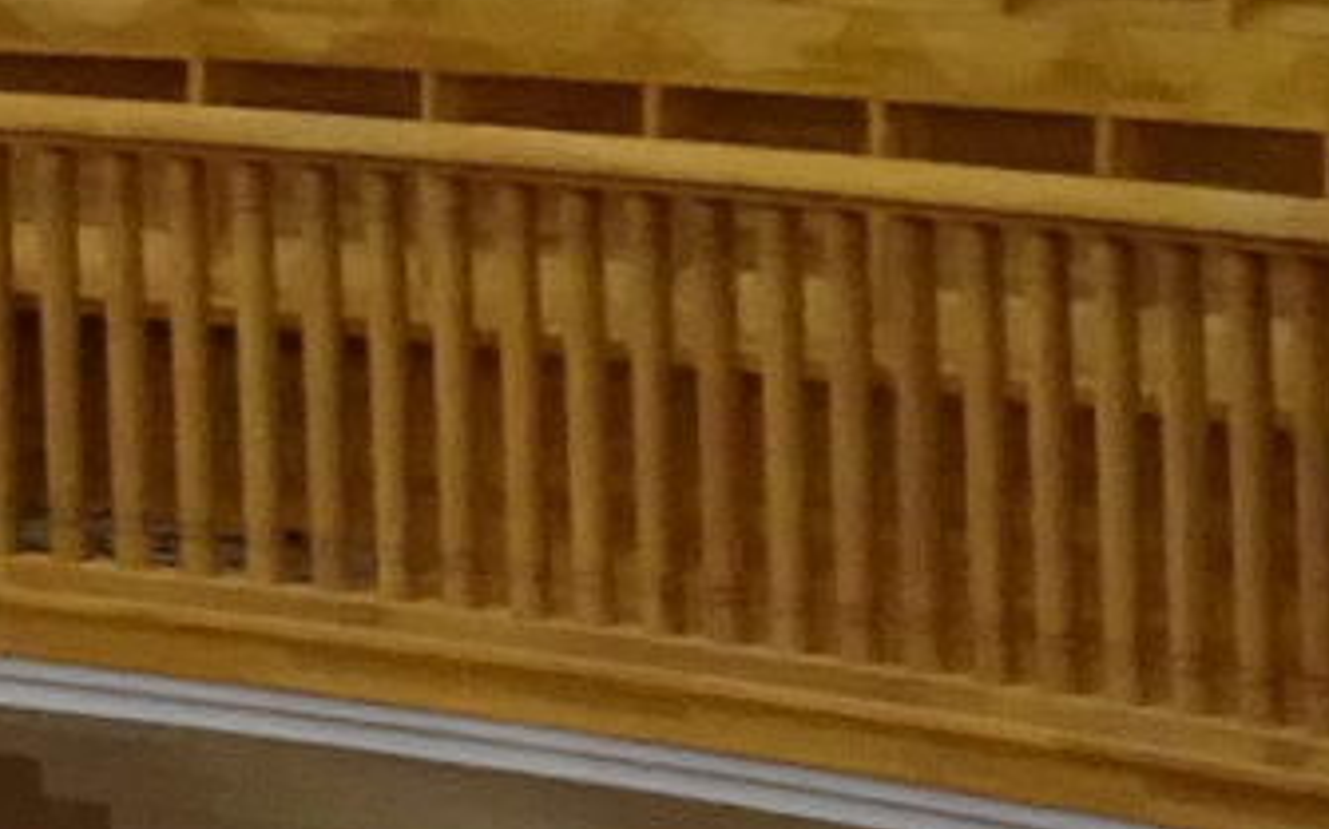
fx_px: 12019
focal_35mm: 332
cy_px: -666
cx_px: -2682
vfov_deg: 3.9
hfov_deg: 5.9
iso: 320
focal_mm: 7.05
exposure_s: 1/50
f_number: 4
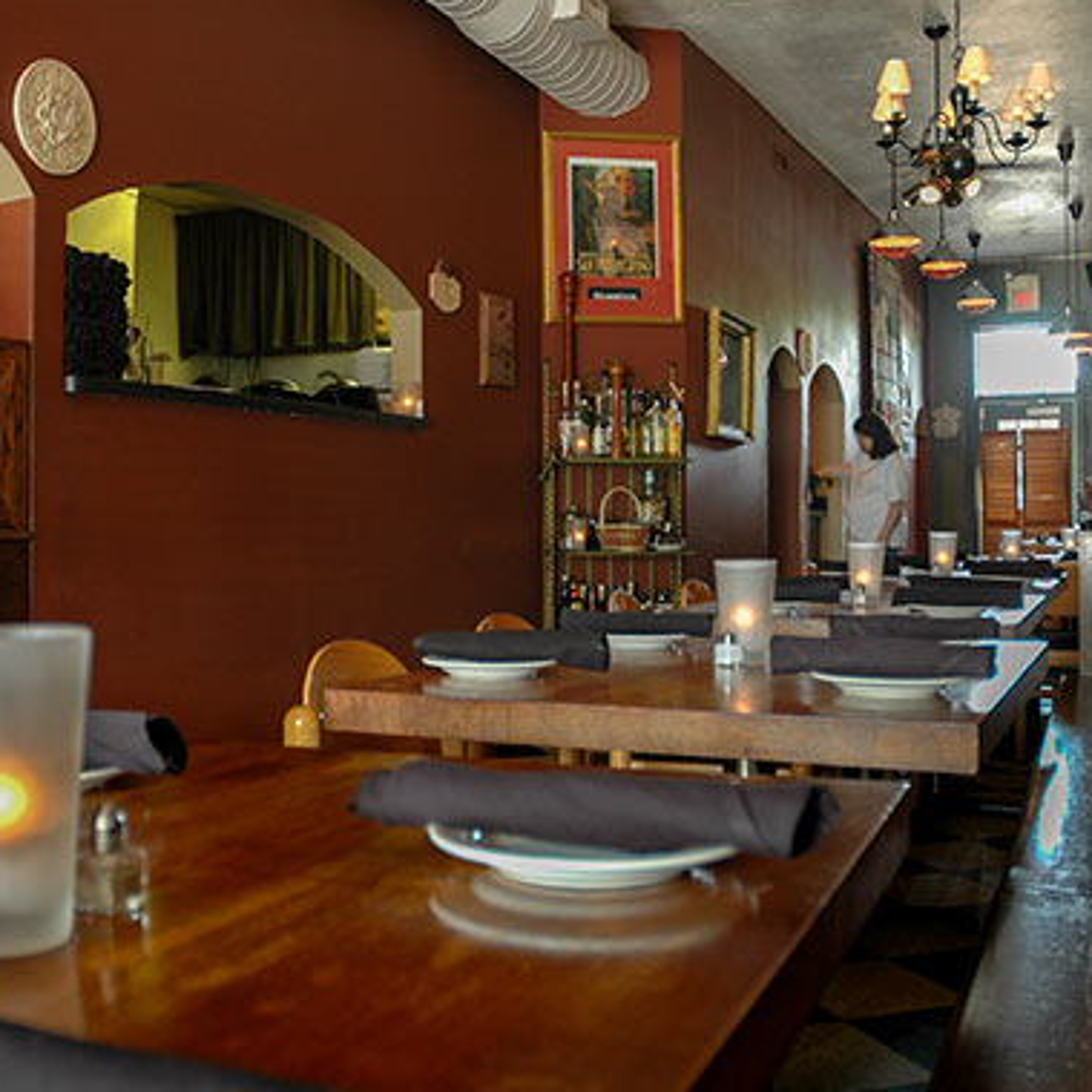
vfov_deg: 47.2
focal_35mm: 35
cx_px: 388
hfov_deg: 46.7
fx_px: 1249
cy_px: 545
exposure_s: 1/8
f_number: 3.5
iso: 200
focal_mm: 18
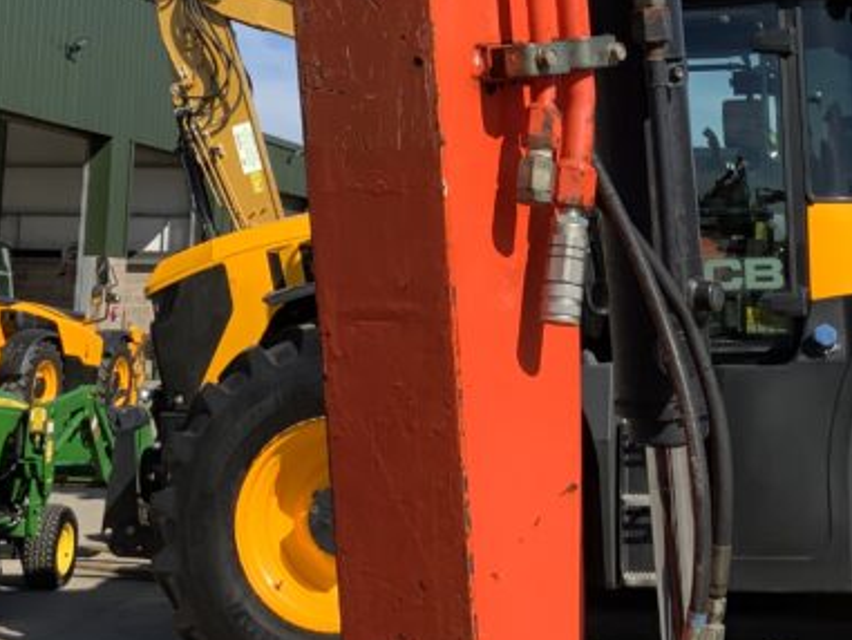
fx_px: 1920
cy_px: -11
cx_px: 530
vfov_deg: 18.4
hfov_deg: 24.9
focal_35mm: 78
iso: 16
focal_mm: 3
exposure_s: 1/1675
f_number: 1.8
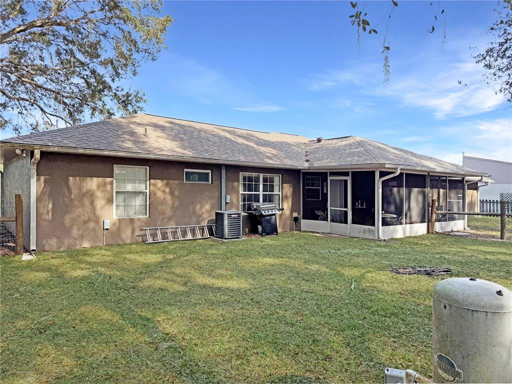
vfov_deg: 56.8
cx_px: 256
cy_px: 192
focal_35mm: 24
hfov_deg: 71.6
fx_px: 355
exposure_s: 1/2907
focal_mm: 6.76
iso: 80
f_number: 1.78
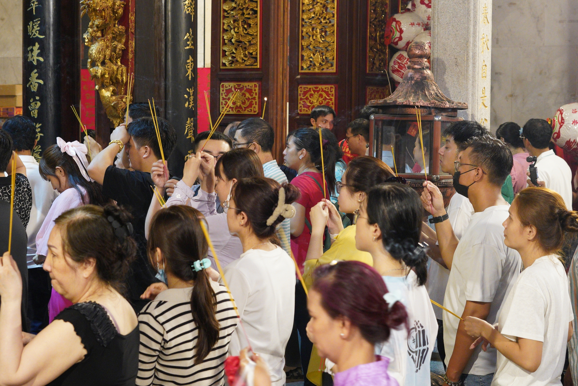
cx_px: 289
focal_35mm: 75
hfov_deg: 27.0
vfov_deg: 18.2
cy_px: 193
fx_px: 1204
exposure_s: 1/100
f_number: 5
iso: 4000
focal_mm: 50
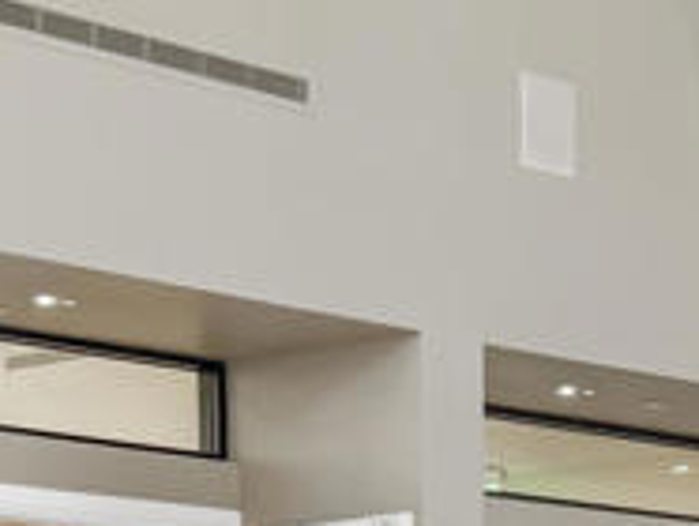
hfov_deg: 14.6
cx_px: 718
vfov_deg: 10.5
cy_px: 992
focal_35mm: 132
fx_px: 2669
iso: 125
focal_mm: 6.76
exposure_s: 1/60
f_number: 1.8
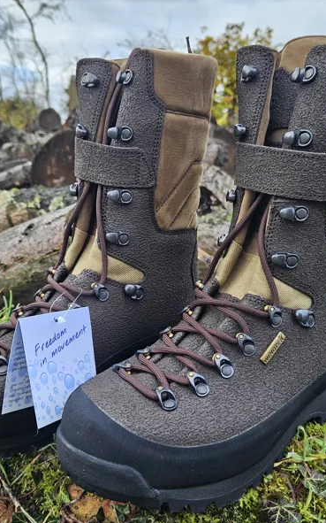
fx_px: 469
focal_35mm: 33
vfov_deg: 58.2
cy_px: 262
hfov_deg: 38.3
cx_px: 168
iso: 25
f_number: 1.8
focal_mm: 5.4
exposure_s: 1/100
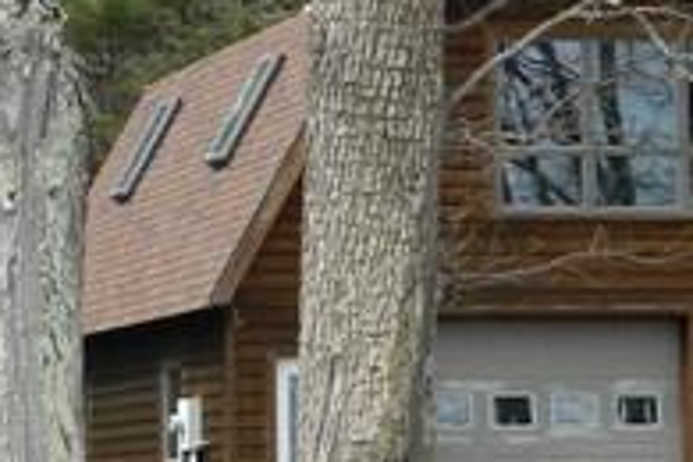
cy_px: 366
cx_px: -473
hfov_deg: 10.3
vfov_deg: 7.2
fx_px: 3676
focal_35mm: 191
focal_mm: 6.2
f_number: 3.3
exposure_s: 1/500
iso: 110
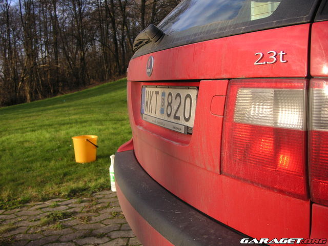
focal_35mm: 37
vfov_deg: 38.7
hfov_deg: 50.1
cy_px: 123
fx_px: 351
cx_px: 164
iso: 50
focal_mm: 6.1
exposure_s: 1/350
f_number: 2.8
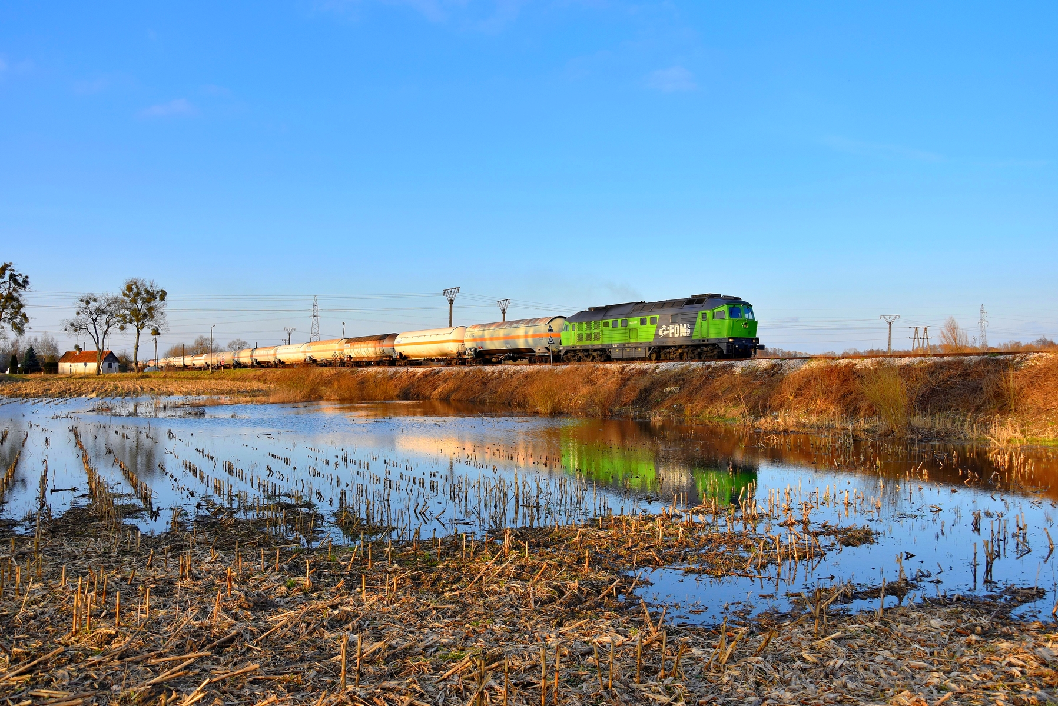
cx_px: 529
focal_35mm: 27
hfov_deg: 67.4
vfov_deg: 48.0
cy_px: 353
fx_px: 794
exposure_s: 1/400
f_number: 6.3
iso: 200
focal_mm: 18
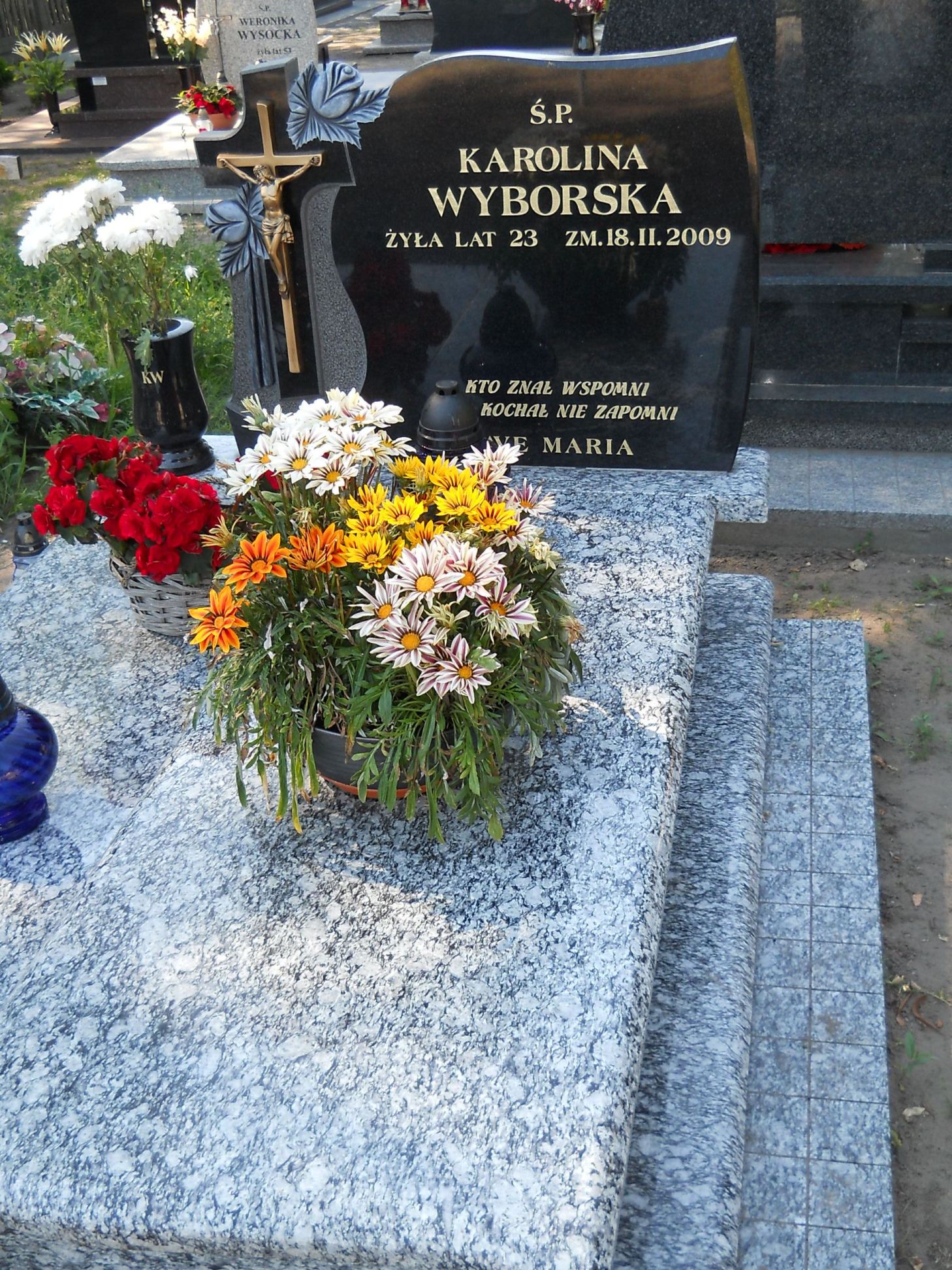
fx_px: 1503
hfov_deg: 35.1
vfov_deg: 45.8
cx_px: 476
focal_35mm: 41
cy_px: 635
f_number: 3.1
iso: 80
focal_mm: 6.72
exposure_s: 1/125
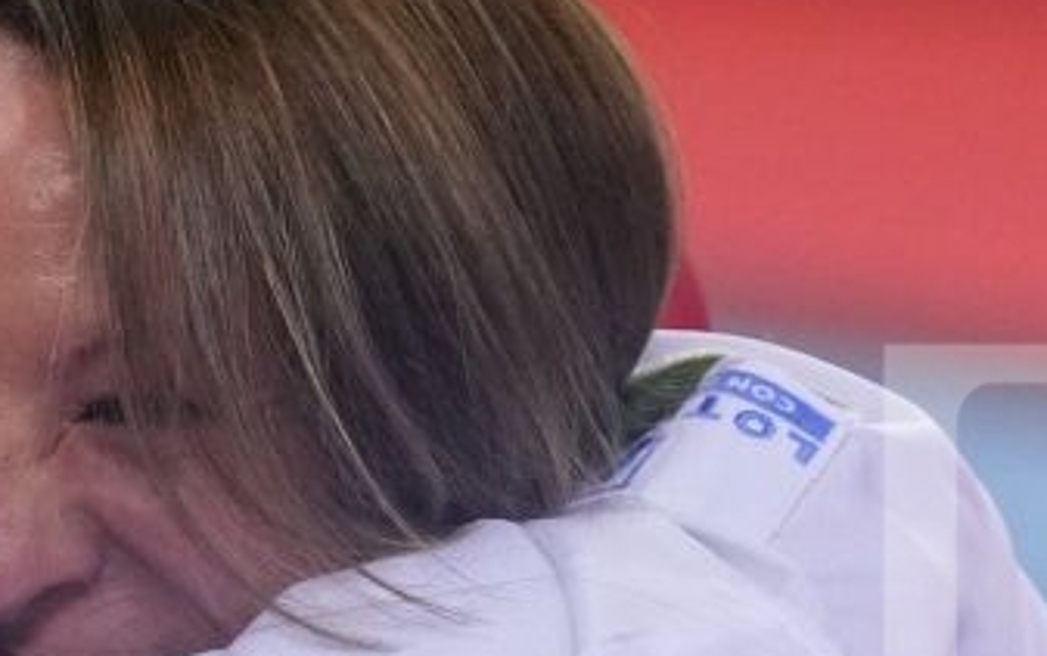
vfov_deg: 1.2
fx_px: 31061
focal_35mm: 1088
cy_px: 628
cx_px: 121
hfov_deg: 1.9
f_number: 2.8
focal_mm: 200
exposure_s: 1/1000
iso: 3200
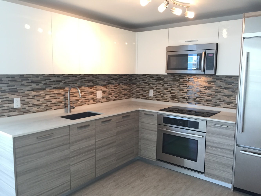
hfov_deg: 61.7
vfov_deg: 48.2
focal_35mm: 29
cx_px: 130
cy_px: 98
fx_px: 219
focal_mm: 4.15
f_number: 2.2
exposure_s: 1/30
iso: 50
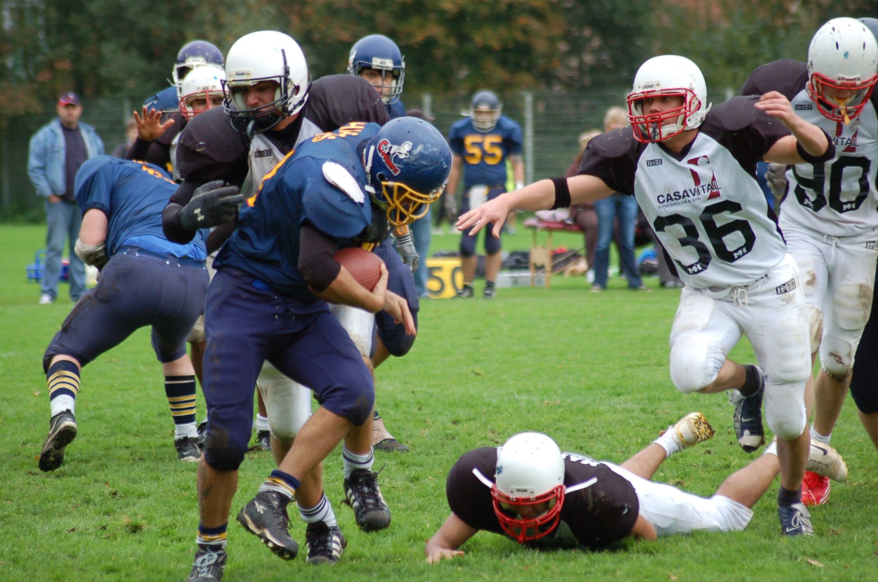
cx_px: 439
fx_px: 6207
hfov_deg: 8.1
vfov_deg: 5.4
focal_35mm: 255
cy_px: 291
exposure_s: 1/500
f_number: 4.8
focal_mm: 170
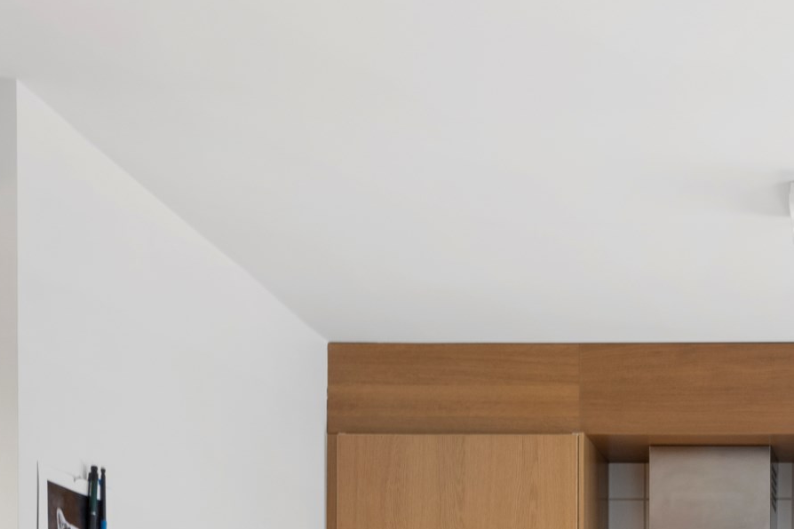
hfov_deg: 31.4
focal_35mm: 58
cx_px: 829
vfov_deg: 20.5
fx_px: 1279
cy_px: 755
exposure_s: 3.2
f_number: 10
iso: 100
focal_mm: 16
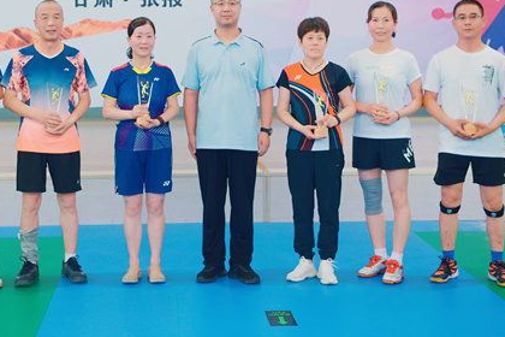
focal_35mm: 75
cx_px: 204
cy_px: 75
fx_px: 1052
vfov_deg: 18.0
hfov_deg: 26.9
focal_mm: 42
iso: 1000
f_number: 2.8
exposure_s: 1/500
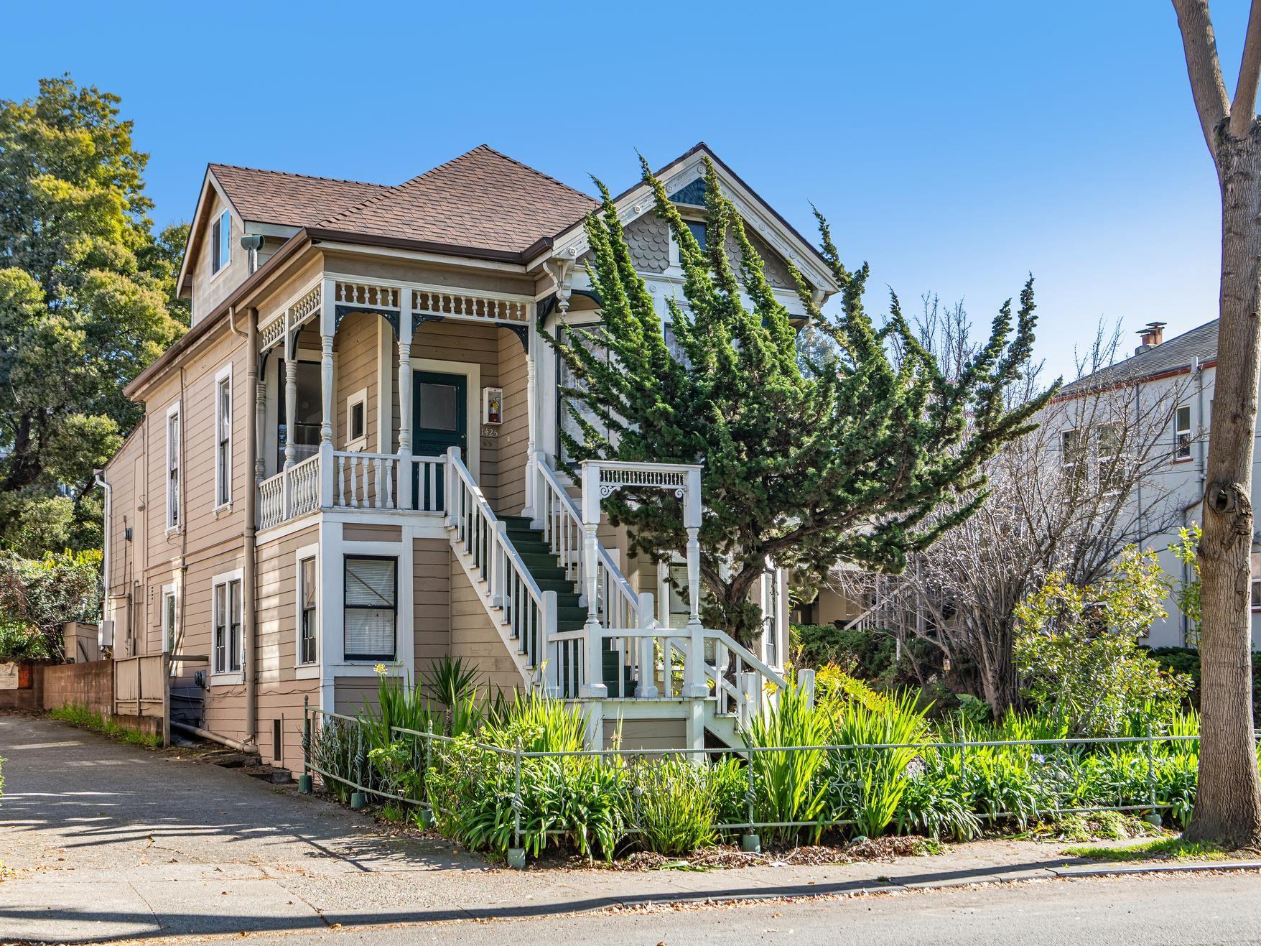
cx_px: 587
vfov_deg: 31.5
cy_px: 469
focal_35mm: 46
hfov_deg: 41.2
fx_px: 1676
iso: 250
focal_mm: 42
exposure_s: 1/400
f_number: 11
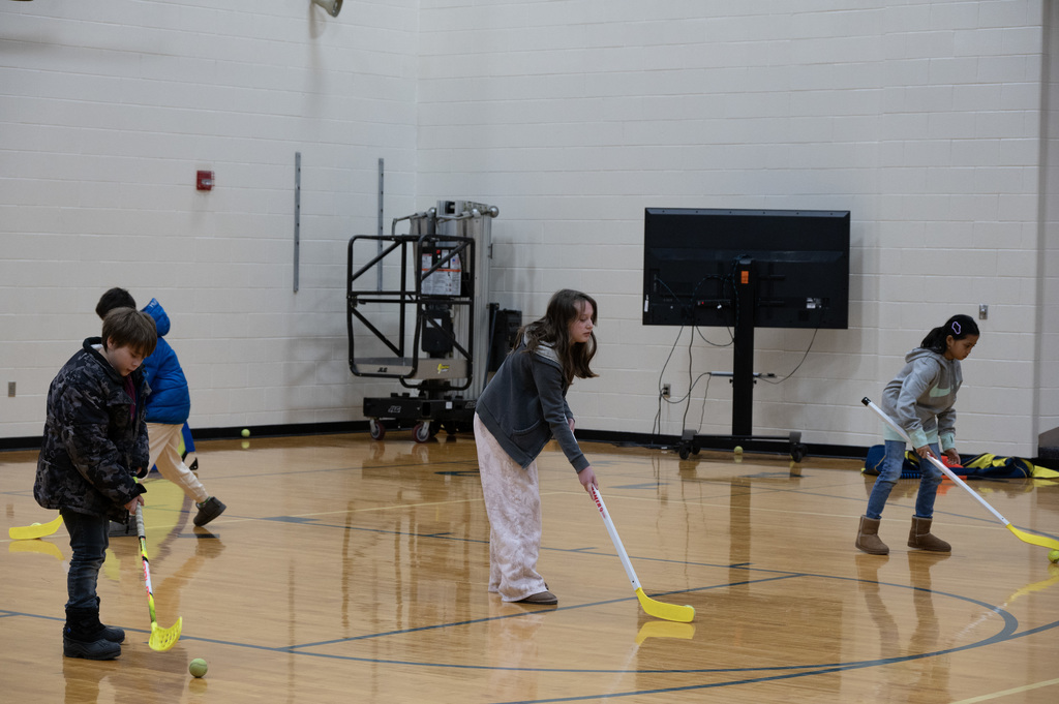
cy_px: 352
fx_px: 2587
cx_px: 530
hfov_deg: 23.1
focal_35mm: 88
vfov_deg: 15.5
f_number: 6.3
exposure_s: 1/125
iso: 3200
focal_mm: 88
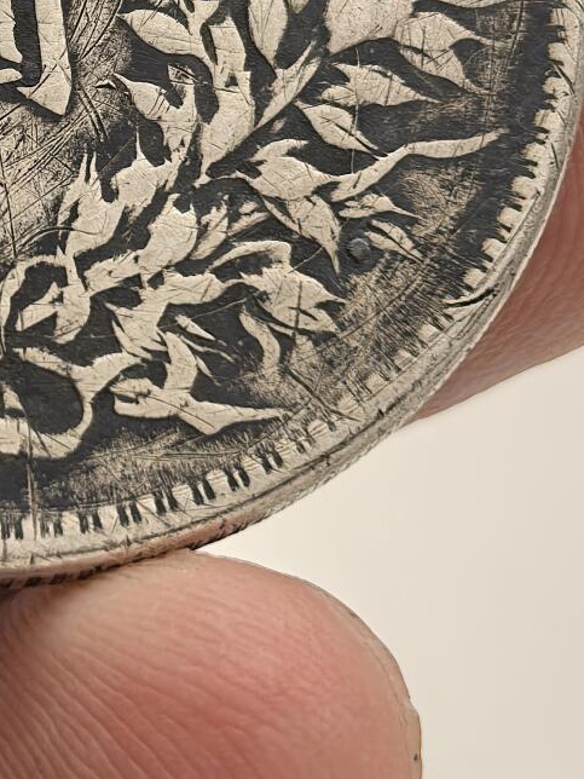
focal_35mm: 151
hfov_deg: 9.7
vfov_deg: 12.9
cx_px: -42
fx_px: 3397
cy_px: 22
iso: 200
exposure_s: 1/100
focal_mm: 6.98
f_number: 2
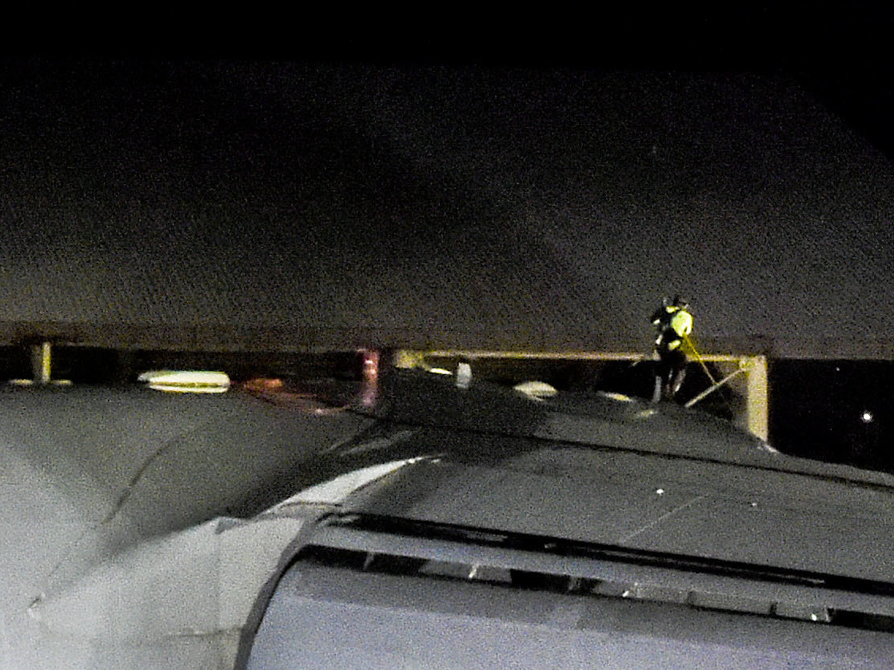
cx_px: 110
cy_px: -146
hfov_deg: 12.9
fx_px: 3925
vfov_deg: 9.6
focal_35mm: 152
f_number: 8
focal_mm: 24
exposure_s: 1/100
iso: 3200
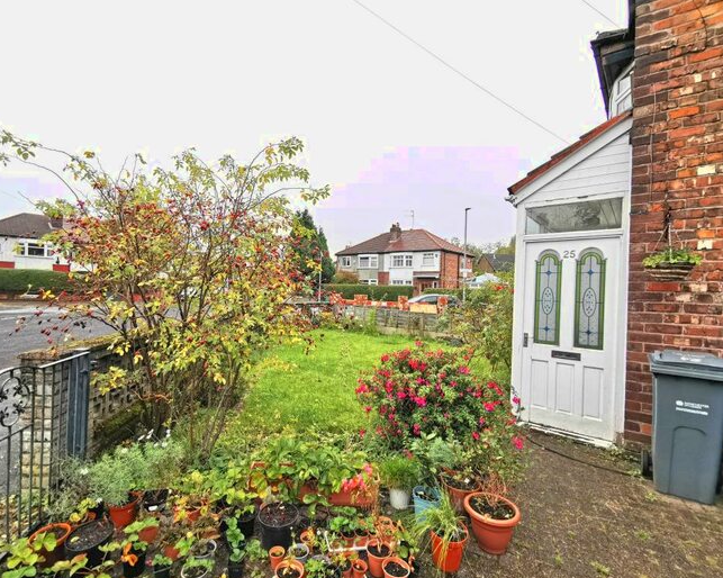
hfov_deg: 89.5
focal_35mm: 17
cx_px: 334
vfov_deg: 76.9
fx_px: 364
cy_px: 294
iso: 50
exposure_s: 6
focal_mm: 2.35
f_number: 2.2
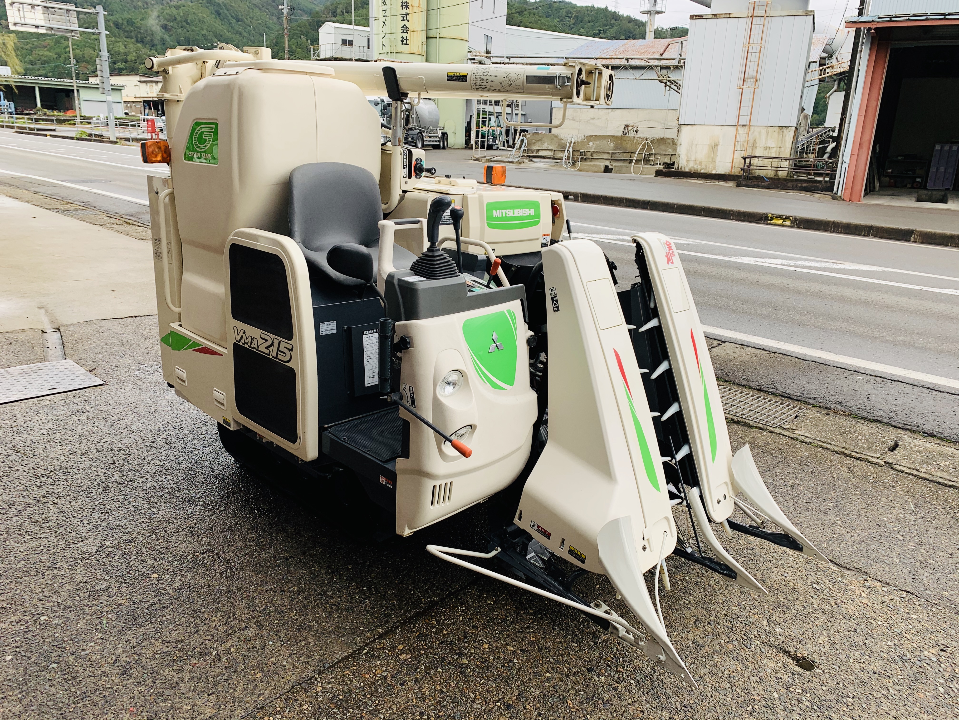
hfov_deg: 67.3
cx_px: 480
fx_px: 720
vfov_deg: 53.1
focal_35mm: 26
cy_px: 360
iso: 25
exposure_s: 1/534
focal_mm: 4.25
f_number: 1.8
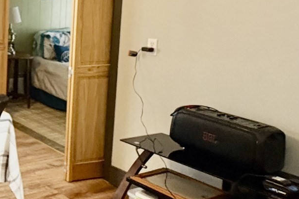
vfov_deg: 27.0
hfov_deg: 31.8
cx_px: -81
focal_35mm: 49
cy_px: 41
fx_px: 407
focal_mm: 2.22
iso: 1000
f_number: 2.2
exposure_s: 1/59
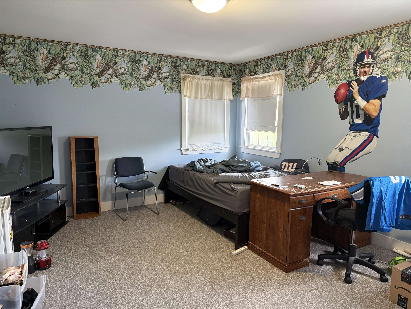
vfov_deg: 56.8
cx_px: 206
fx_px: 285
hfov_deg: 71.6
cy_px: 154
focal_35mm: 24
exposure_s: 1/60
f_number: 1.78
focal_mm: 6.76
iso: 400
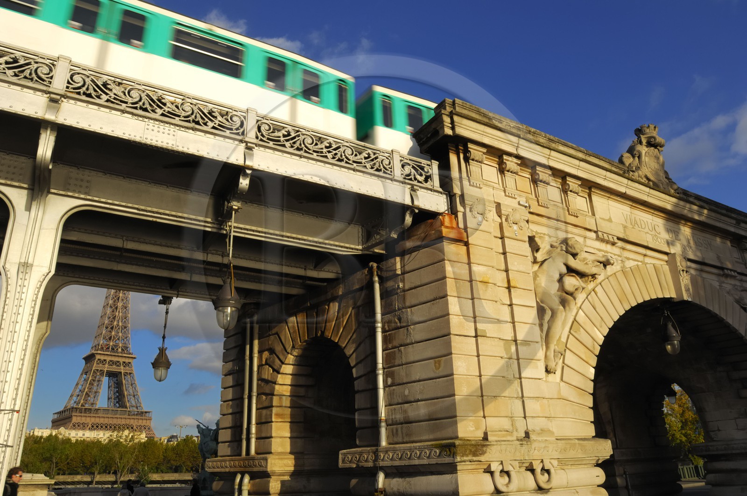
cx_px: 374
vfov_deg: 50.3
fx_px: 528
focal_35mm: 26
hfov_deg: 70.5
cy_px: 248
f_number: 14
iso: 100
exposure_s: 1/100
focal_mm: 17
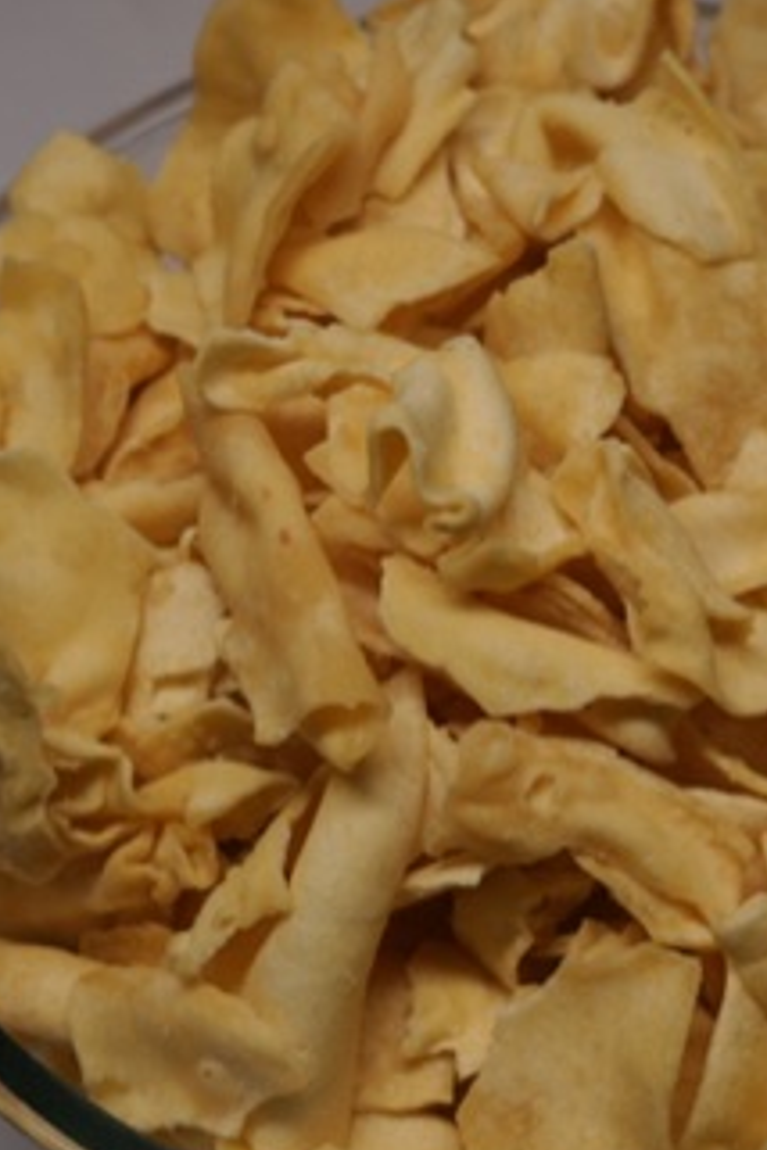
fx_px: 4378
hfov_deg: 10.0
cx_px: 423
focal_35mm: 137
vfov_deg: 15.0
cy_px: 661
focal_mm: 55
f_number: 7.1
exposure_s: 1/320
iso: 400
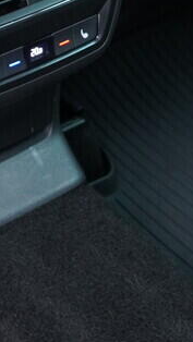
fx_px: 1117
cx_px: 51
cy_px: 64
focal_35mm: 123
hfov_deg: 9.9
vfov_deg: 17.3
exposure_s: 1/40
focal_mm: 24
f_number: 2.8
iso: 1250
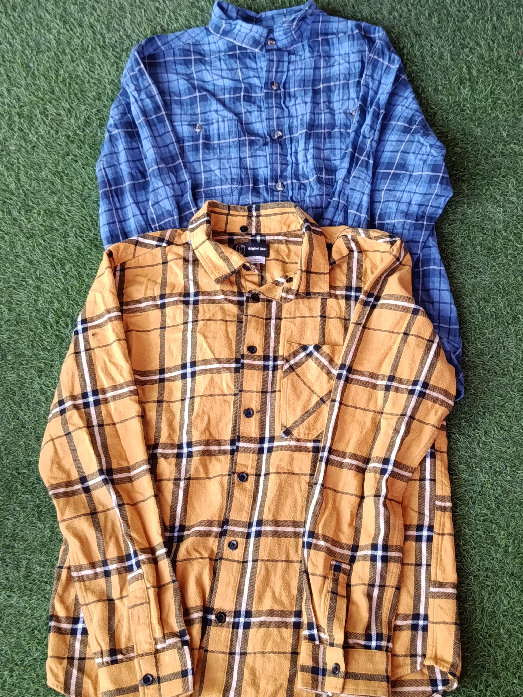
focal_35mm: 48
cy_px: 348
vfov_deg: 39.7
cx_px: 262
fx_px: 967
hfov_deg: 30.3
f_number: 1.7
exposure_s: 1/100
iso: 478
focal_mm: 5.24
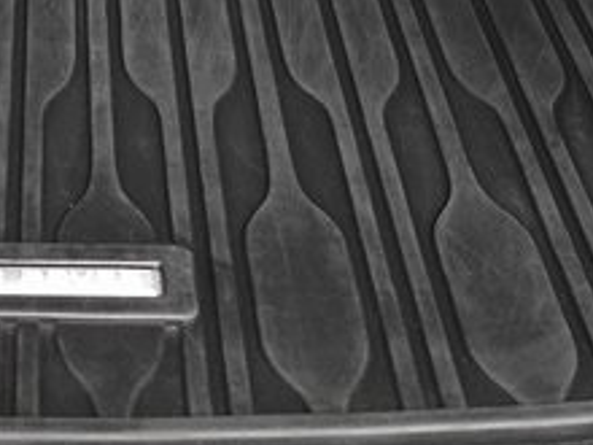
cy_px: -264
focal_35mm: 107
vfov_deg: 12.9
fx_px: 1833
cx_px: 43
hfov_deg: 18.0
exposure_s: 1/60
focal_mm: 6.3
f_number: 1.7
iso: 320
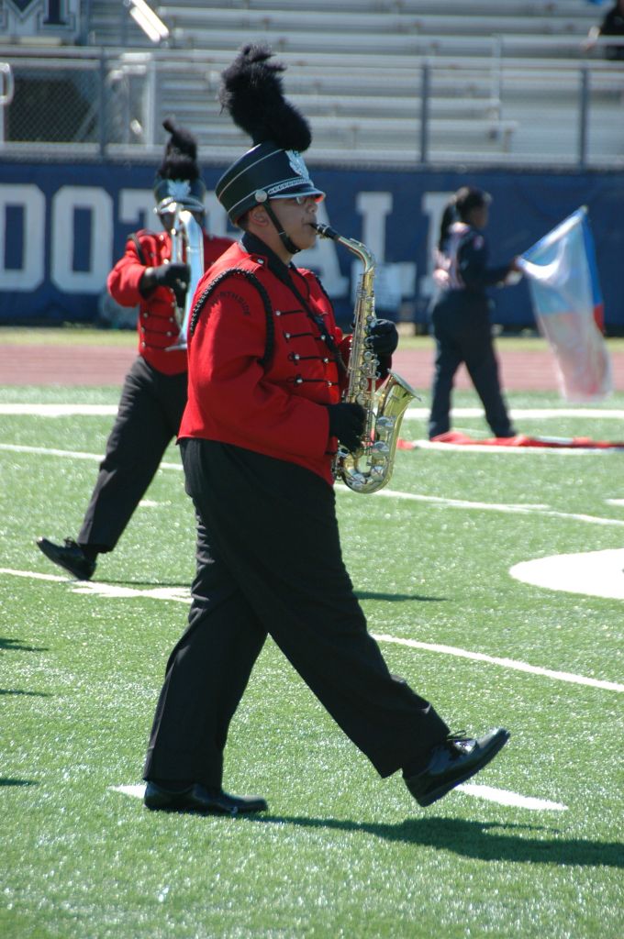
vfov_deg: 6.9
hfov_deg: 4.6
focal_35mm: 300
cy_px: 470
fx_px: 7821
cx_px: 312
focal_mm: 200
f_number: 5.6
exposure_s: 1/400
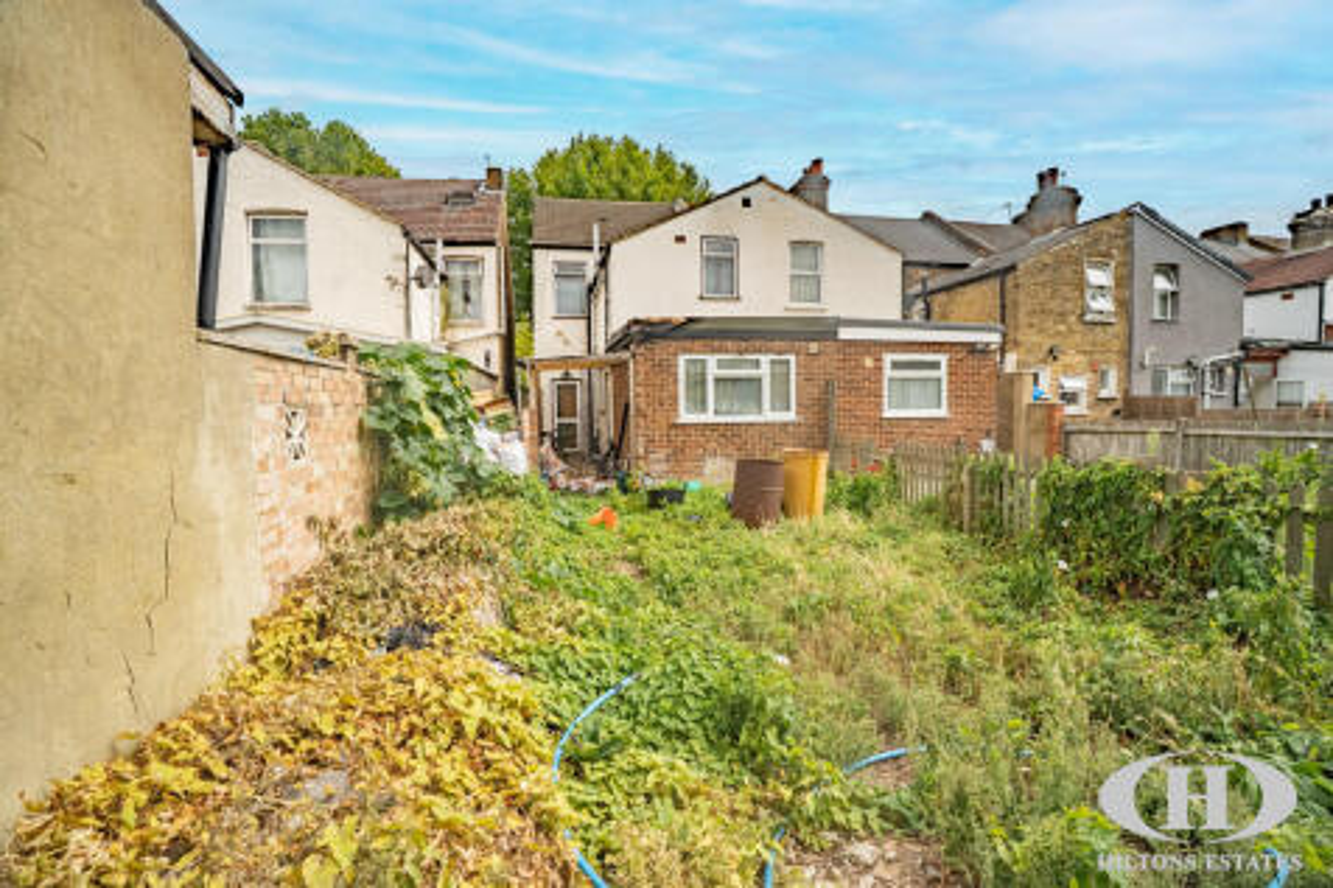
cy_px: 444
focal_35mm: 16
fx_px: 592
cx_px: 666
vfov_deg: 73.7
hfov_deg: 96.8
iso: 400
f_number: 9
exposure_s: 1/3200
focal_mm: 16
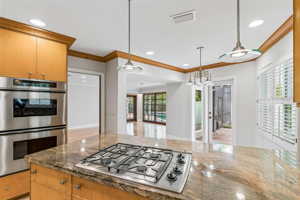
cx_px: 150
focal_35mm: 15
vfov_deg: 77.3
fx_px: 125
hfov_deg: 100.4
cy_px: 100
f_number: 7.1
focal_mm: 10
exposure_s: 1/15
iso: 100
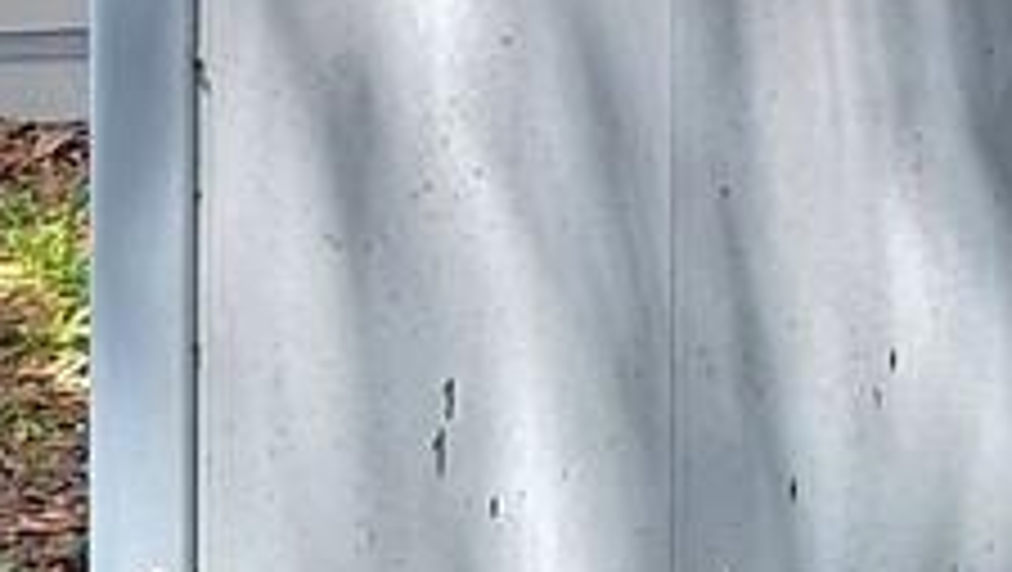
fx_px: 4780
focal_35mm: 178
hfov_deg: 11.7
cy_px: -1171
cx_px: 1390
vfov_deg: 6.3
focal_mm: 5.54
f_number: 1.8
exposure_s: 1/1667
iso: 40
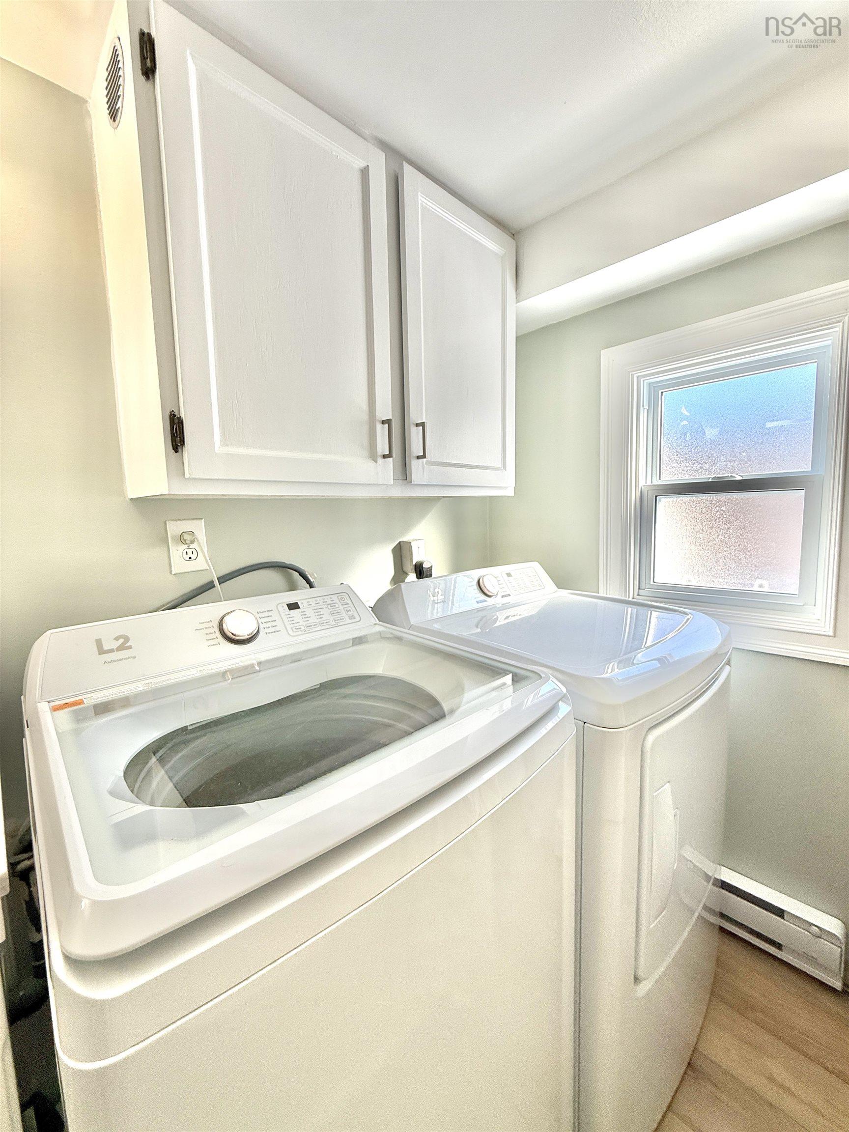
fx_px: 458
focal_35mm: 14
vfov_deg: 102.1
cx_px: 424
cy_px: 566
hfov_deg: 85.7
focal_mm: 2.22
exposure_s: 1/99
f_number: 2.2
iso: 80
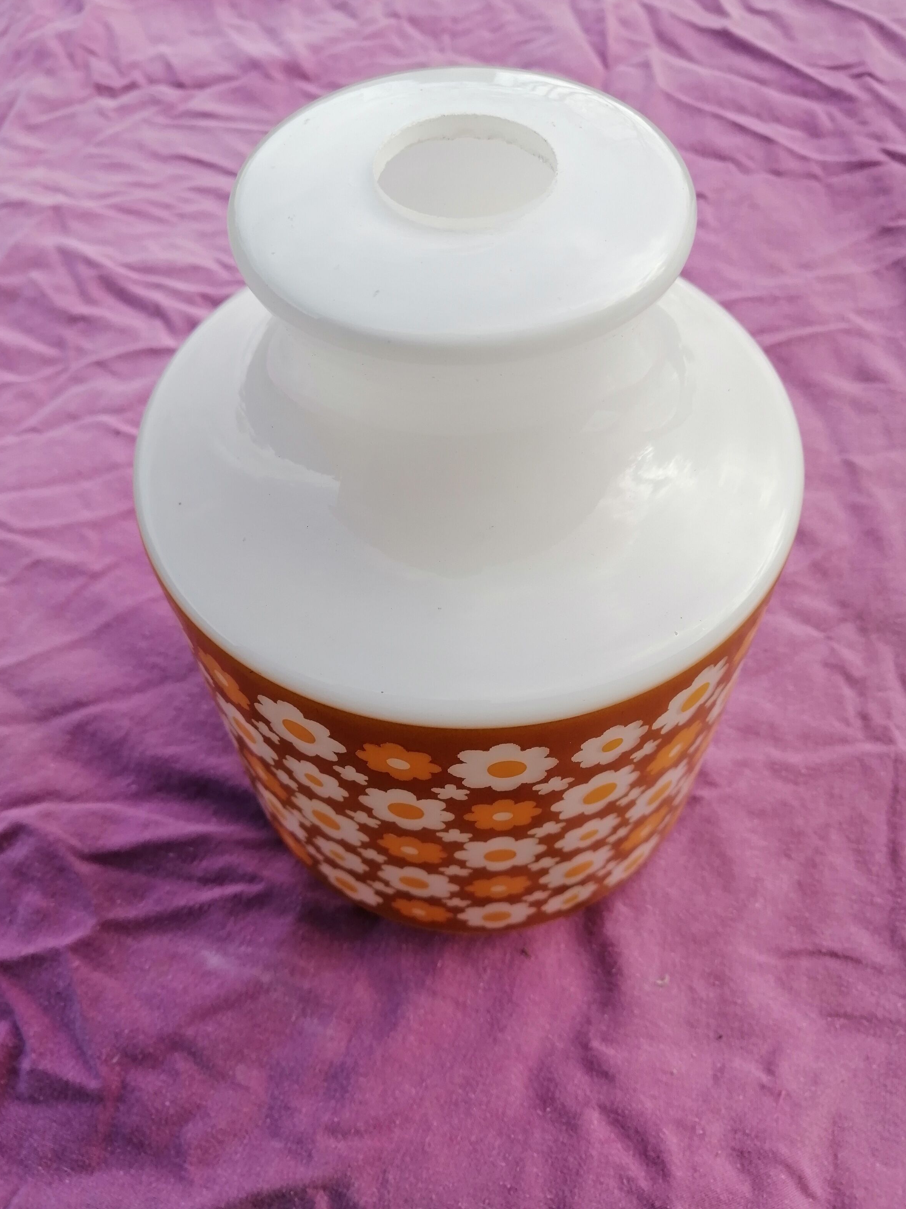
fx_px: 942
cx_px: 437
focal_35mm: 27
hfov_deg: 51.3
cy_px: 587
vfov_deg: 65.3
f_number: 1.8
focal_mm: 3.96
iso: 50
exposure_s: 1/309
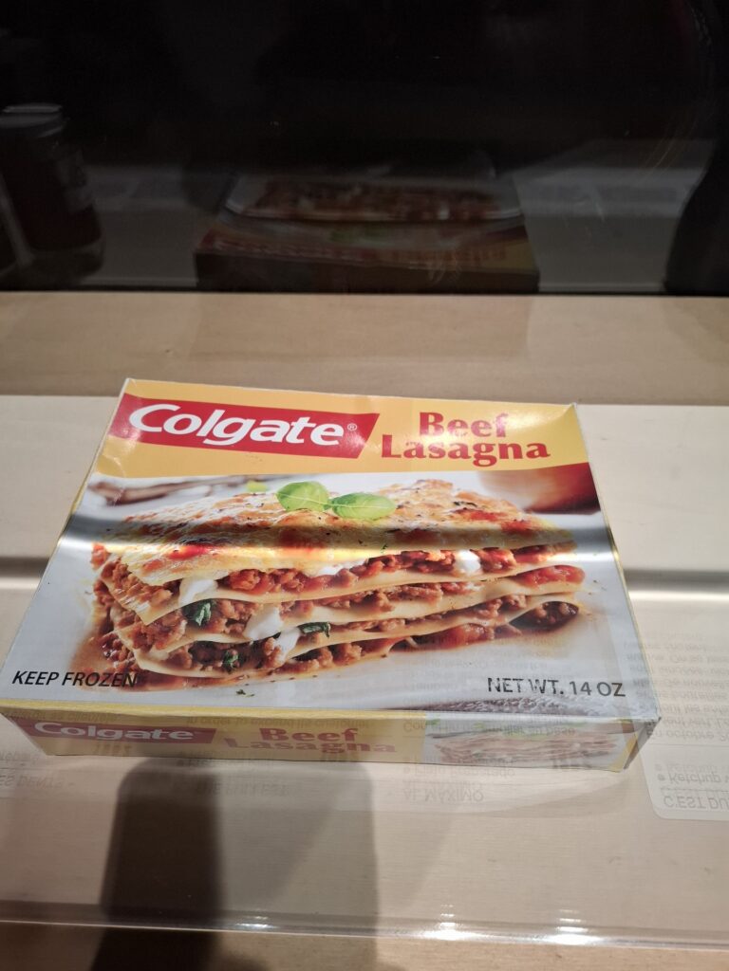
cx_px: 364
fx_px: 646
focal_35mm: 23
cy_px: 486
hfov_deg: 58.9
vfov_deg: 73.9
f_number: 1.8
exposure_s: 1/50
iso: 320
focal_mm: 5.54
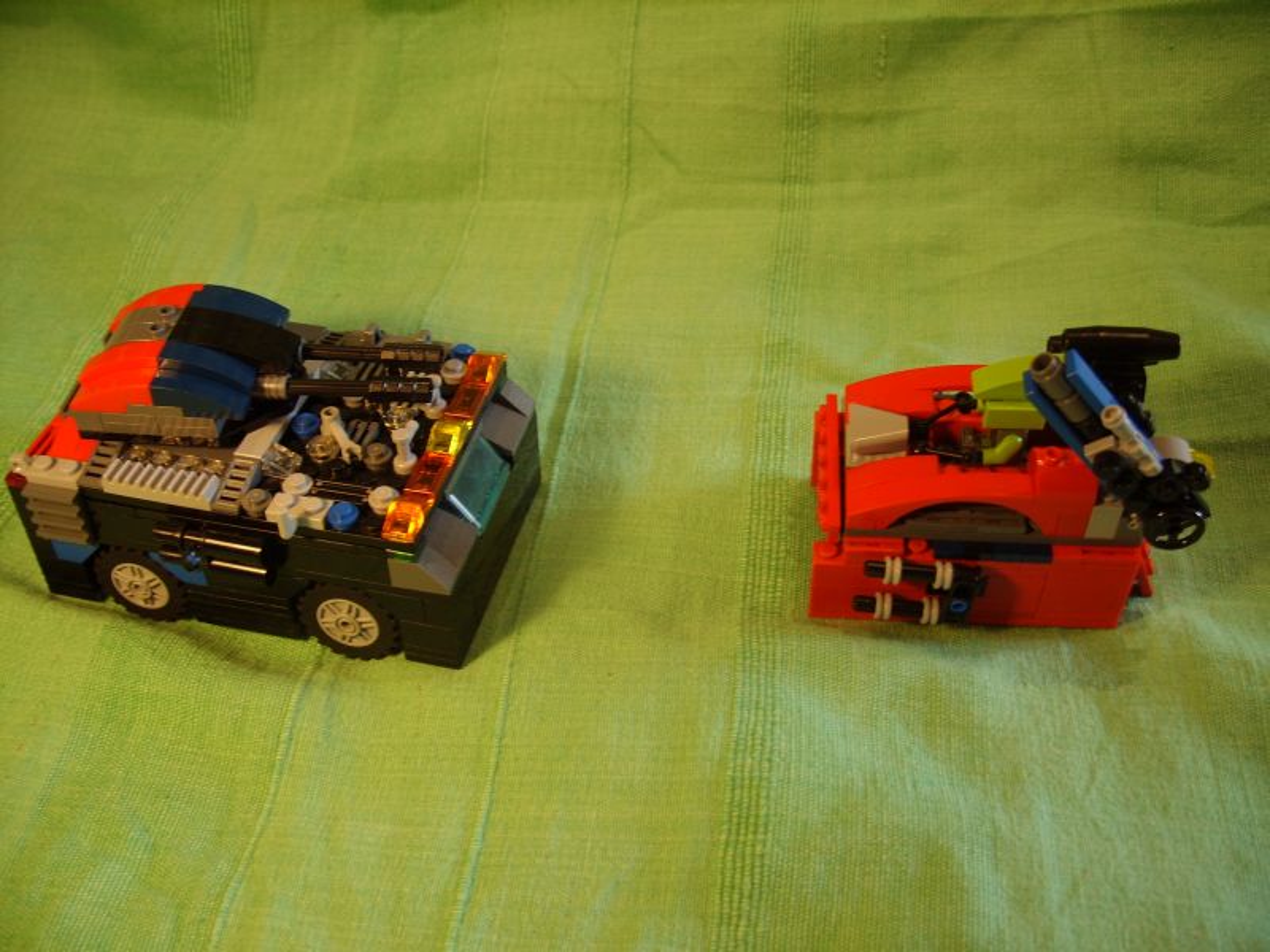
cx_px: 635
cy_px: 476
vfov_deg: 37.7
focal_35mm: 38
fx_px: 1394
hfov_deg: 49.0
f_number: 2.8
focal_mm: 7.8
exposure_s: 1/24
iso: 100
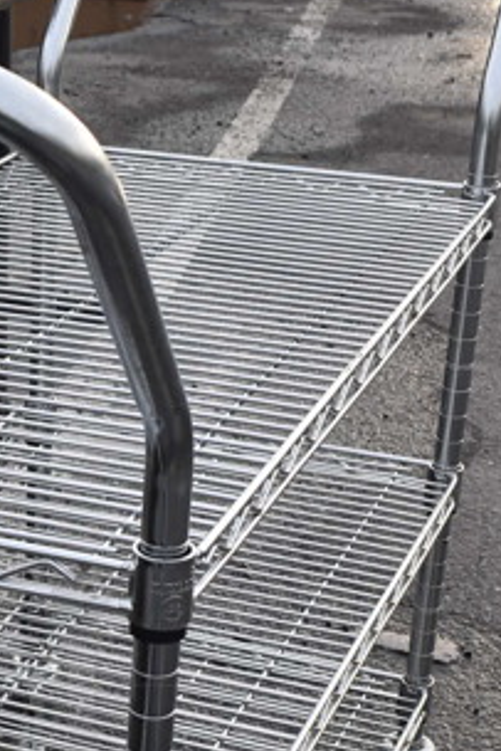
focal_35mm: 90
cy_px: 695
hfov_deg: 14.8
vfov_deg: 22.0
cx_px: -64
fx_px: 1876
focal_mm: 20
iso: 200
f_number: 6.3
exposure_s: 1/200
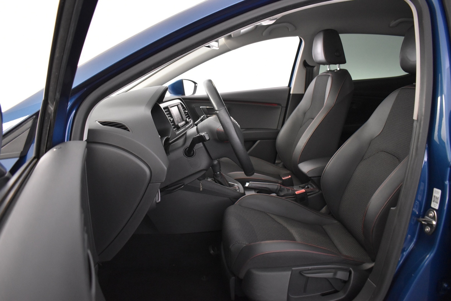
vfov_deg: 47.9
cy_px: 150
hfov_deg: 67.4
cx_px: 226
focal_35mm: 27
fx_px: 338
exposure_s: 1/30
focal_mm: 18
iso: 2800
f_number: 3.5
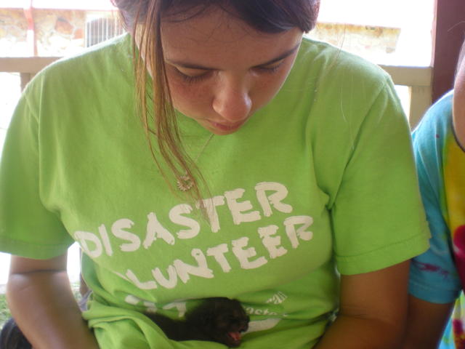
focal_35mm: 38
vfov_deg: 37.7
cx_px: 232
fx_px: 510
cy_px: 174
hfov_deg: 49.0
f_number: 3.1
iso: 86
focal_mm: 6.3
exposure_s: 1/53.1
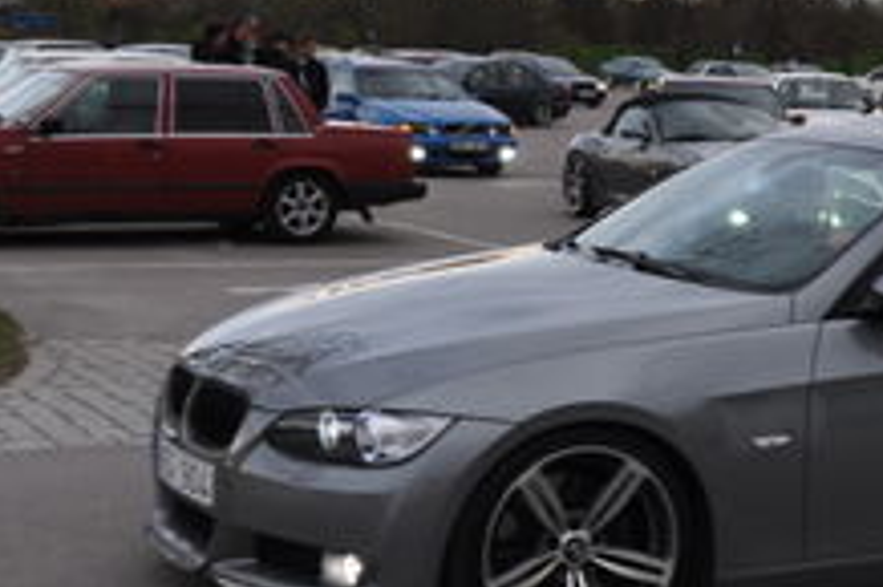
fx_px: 2157
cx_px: 640
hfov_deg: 23.0
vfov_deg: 15.5
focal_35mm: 88
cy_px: 383
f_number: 5
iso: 400
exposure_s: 1/100
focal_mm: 20
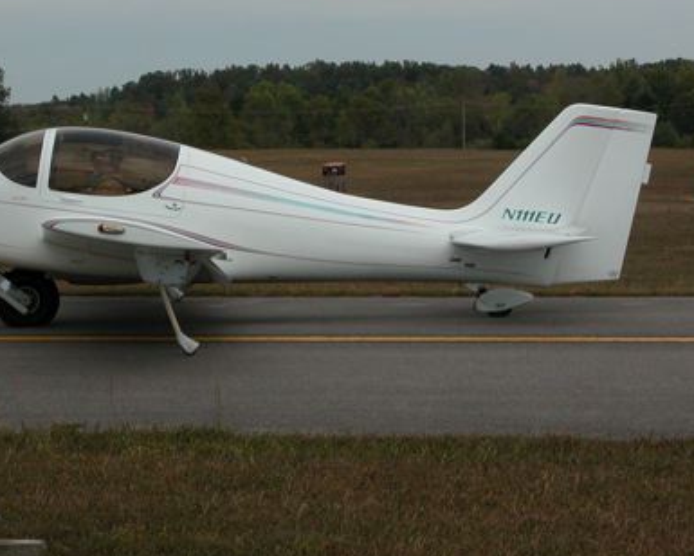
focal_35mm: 120
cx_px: 224
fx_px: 2465
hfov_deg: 16.0
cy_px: 202
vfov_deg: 12.8
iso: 200
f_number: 7.5
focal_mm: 18.8
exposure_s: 1/1136
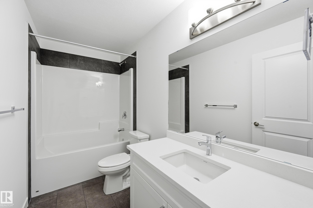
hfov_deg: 104.3
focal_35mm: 14
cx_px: 156
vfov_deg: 81.2
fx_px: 122
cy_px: 104
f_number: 8
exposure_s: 1/160
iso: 250
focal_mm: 14
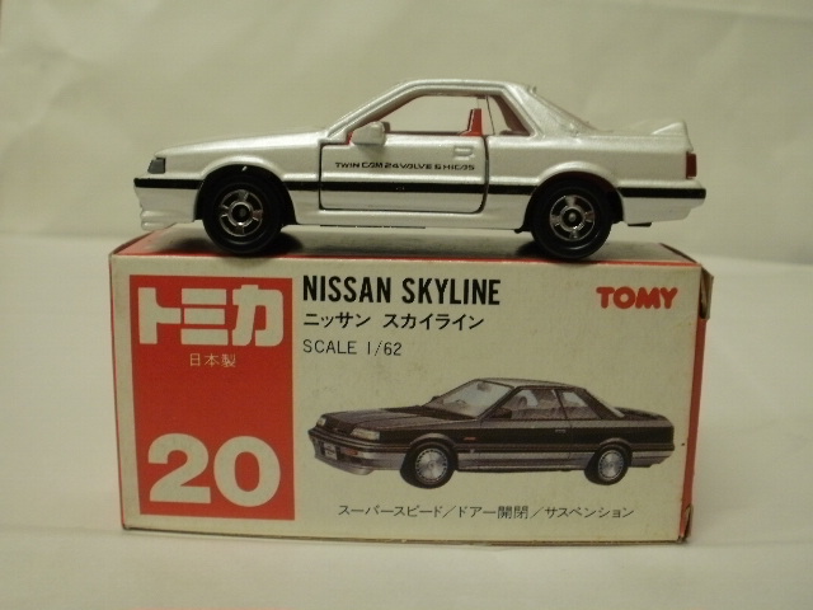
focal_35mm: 44
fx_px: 1033
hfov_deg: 42.9
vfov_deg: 32.9
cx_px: 406
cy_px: 305
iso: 125
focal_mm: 7.7
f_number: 4
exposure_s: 1/15
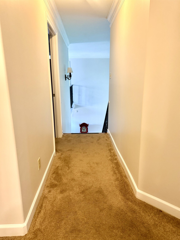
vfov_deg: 71.6
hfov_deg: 56.8
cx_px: 90
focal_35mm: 24
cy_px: 120
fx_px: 166
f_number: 1.78
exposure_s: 1/60
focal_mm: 6.76
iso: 400
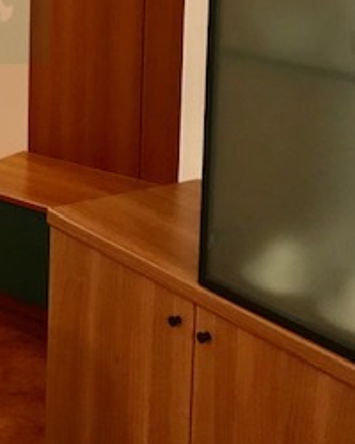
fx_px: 919
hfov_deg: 20.5
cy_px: -2
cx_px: -64
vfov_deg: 25.7
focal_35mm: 70
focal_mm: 3.99
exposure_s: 1/13
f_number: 1.8
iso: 100
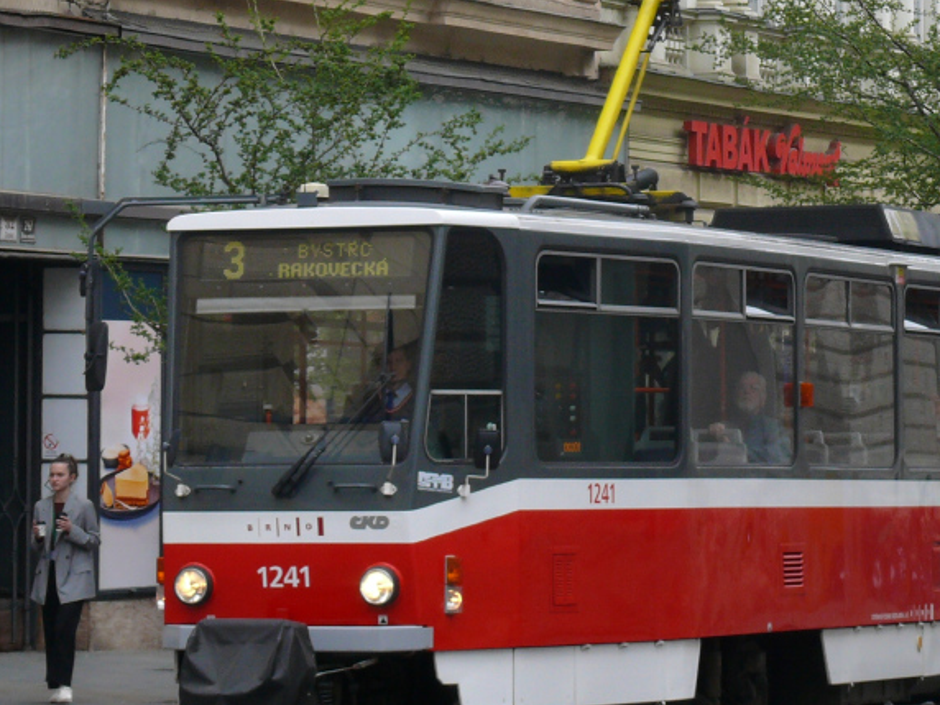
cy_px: 165
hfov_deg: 9.4
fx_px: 5675
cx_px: 799
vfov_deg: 7.1
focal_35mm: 209
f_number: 5
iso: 100
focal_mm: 19.4
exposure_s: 1/200
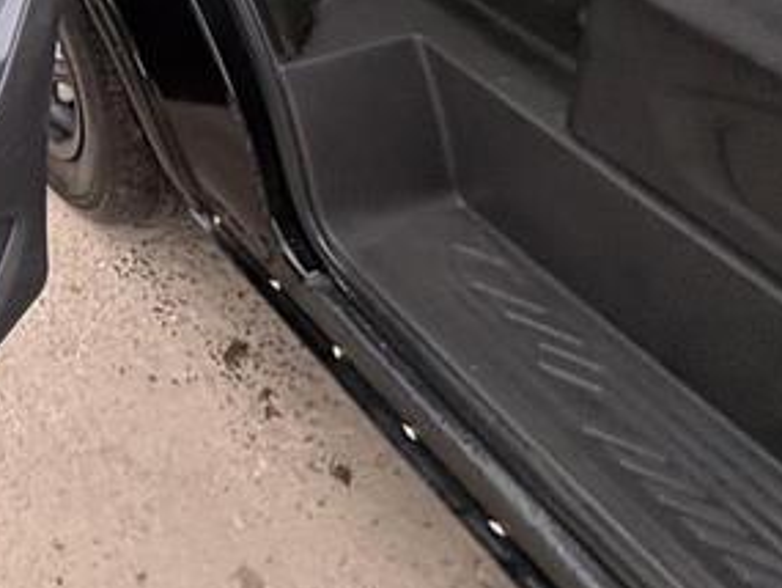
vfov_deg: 26.4
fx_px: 994
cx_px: -390
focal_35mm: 44
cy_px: -228
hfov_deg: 28.3
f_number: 2.2
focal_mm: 2.22
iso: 125
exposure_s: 1/99
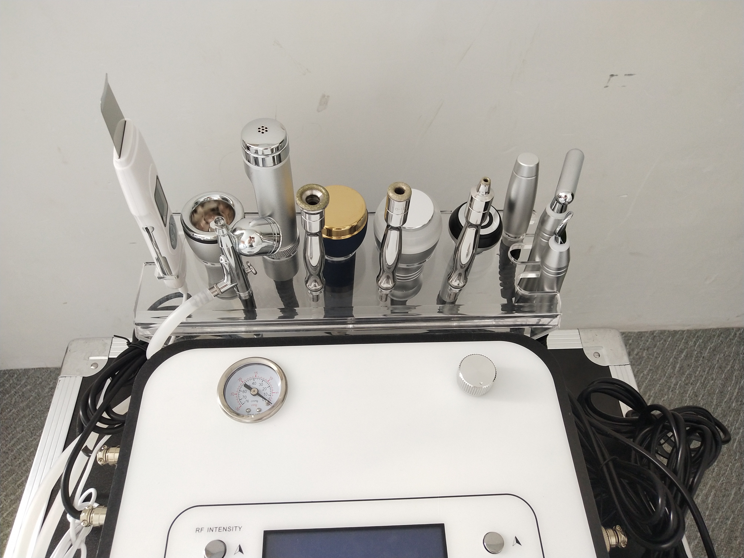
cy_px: 279
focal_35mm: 30
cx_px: 372
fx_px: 645
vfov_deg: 46.8
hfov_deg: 60.0
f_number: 1.8
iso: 247
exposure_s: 1/100
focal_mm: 3.95
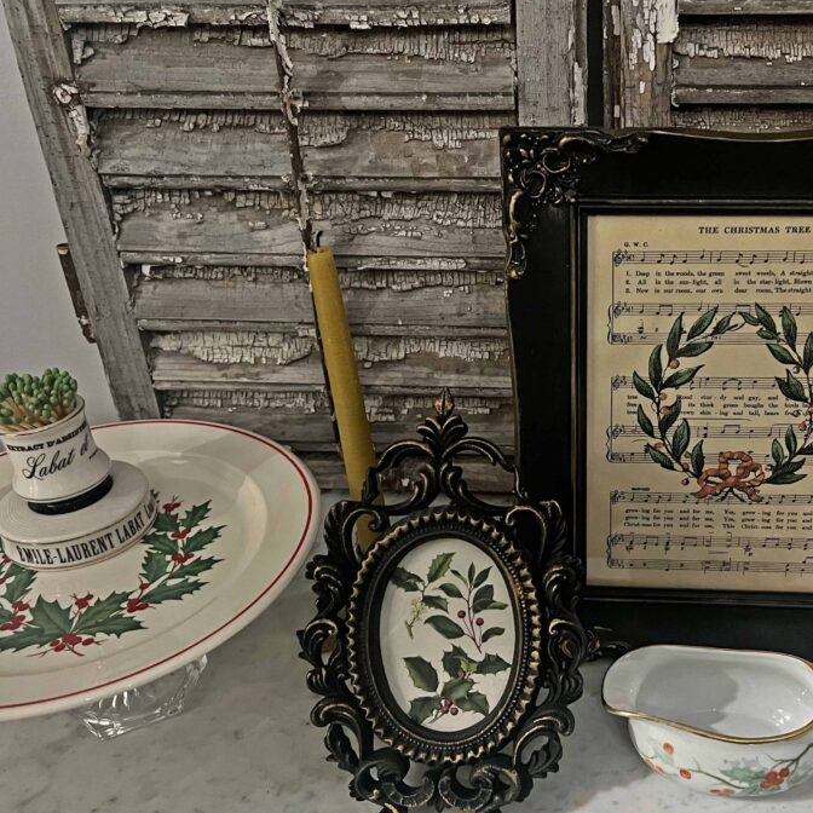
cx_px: 581
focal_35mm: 35
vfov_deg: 47.1
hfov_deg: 46.0
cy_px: 454
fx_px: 930
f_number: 1.5
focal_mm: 5.7
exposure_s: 1/30
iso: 500
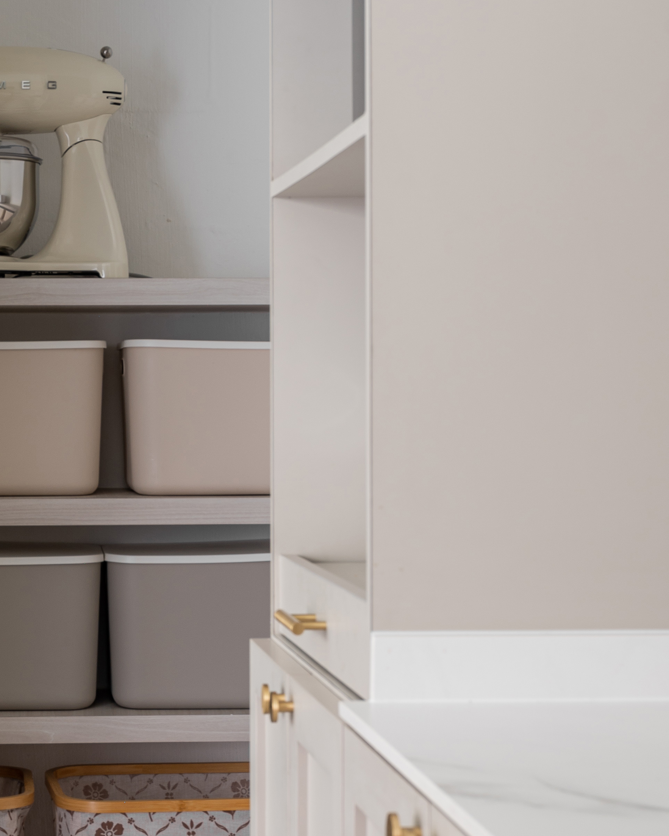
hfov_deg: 17.5
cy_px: 350
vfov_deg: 22.0
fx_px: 2153
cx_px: 118
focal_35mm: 87
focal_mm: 37
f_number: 9
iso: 100
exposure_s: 5
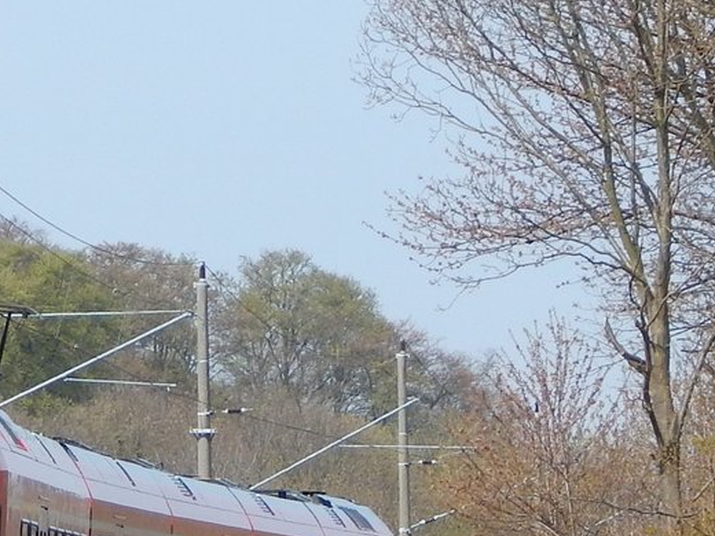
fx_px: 6238
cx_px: -3
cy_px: 398
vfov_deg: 4.9
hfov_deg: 6.5
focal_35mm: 302
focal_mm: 23.4
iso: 125
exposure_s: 1/640
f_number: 4.8
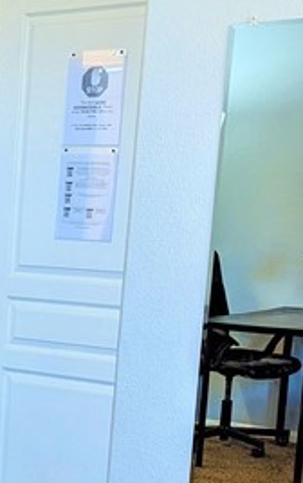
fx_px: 1279
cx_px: -284
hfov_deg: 12.1
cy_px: 463
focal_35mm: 97
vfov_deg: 20.8
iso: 35
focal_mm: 6.81
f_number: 1.85
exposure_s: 1/24
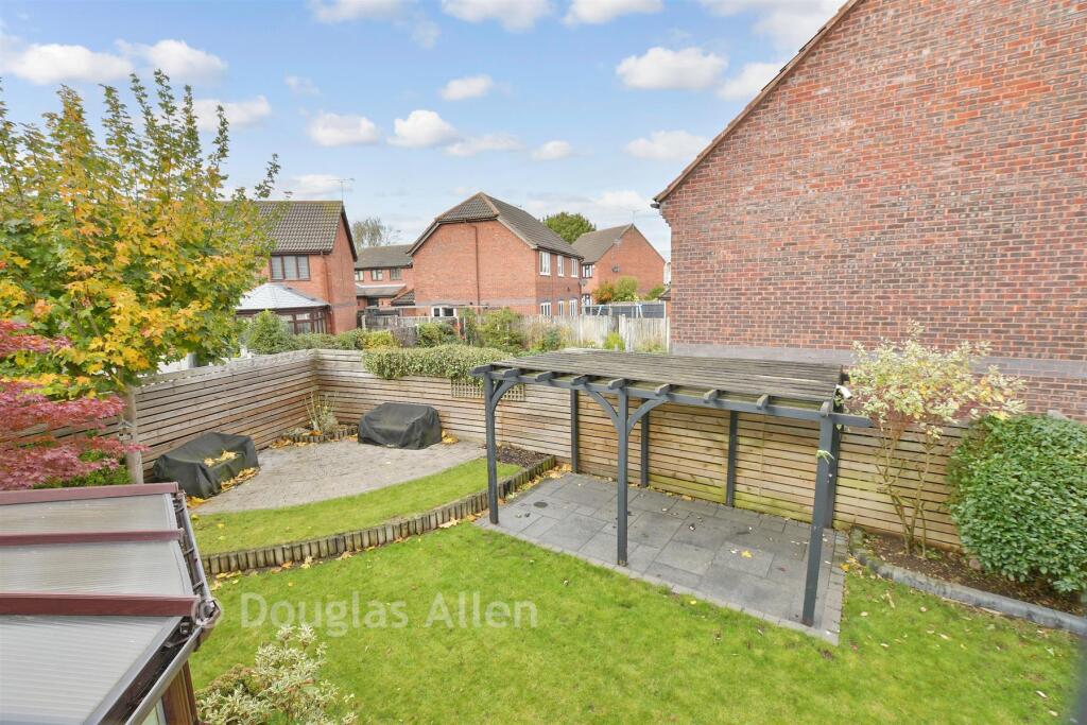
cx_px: 544
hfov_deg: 100.4
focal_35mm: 15
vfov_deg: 77.3
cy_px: 362
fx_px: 453
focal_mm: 10
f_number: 8
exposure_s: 1/60
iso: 100
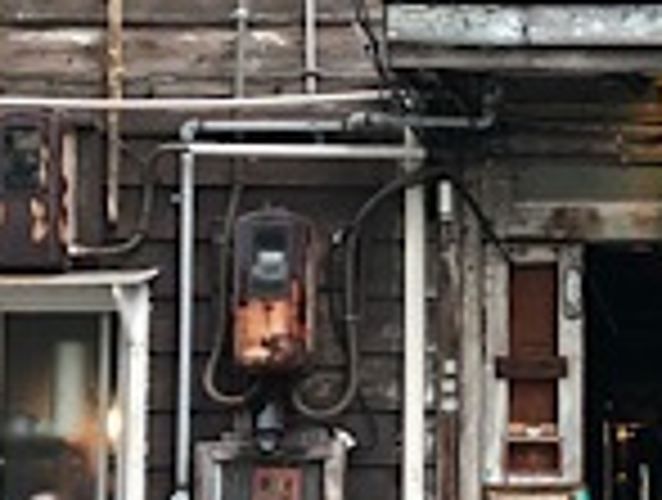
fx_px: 1821
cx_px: 734
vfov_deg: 15.5
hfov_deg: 19.7
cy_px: 399
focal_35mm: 95
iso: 50
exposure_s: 1/120
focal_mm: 4
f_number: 1.8
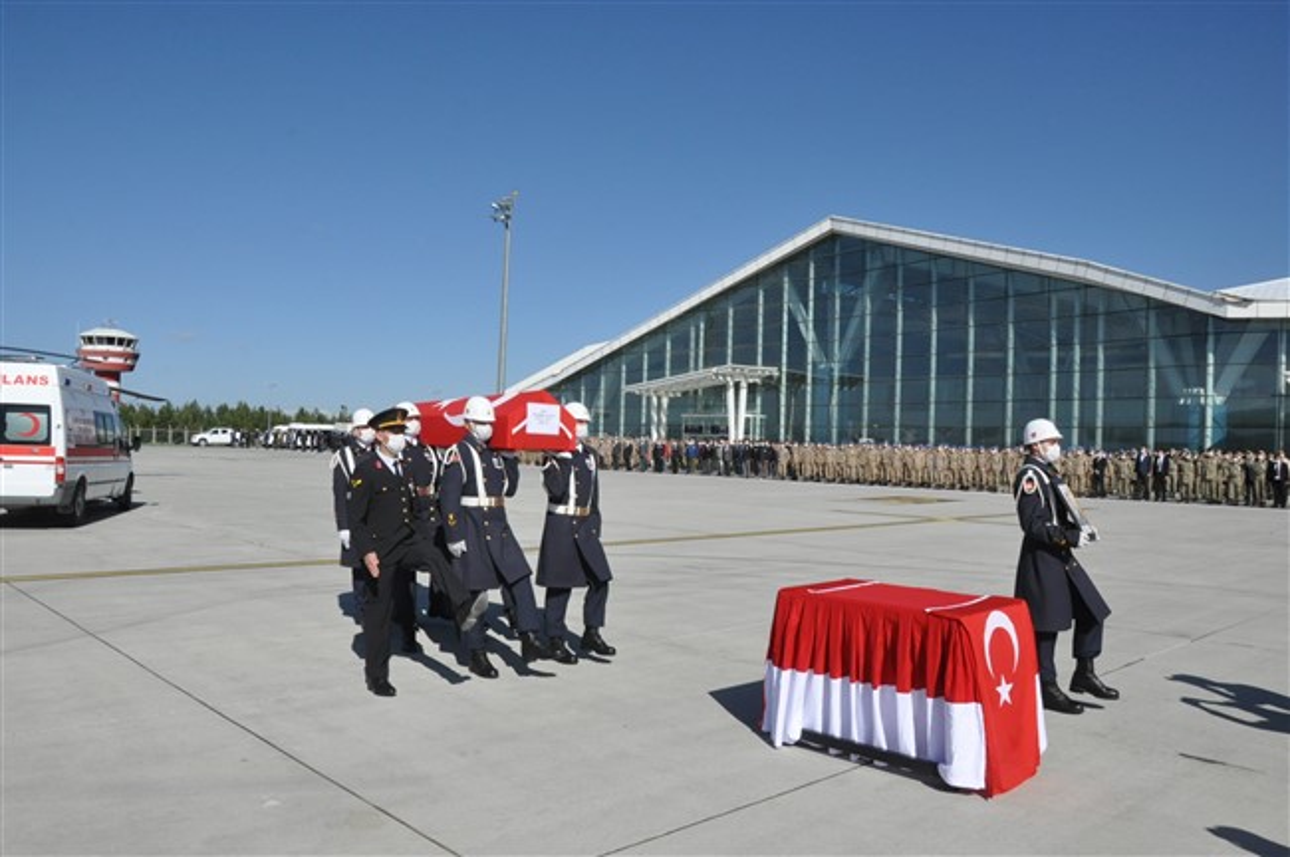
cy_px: 428
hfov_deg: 67.4
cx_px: 645
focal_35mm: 27
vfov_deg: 47.8
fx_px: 967
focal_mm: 18
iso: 1000
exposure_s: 1/800
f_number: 14
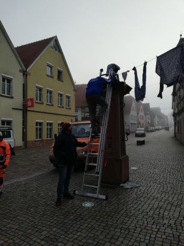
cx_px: 92
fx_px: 191
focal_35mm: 27
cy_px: 123
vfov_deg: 65.3
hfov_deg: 51.3
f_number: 2.2
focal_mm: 3.81
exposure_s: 1/610
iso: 50
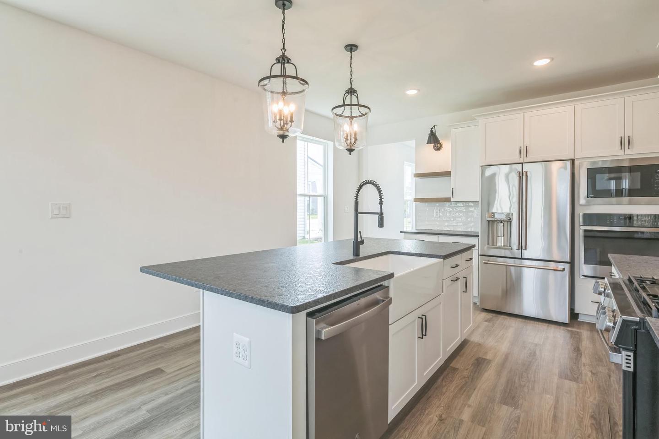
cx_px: 330
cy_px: 220
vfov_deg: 70.4
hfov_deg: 93.3
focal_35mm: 17
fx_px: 311
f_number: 10
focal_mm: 17
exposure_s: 1/30
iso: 320
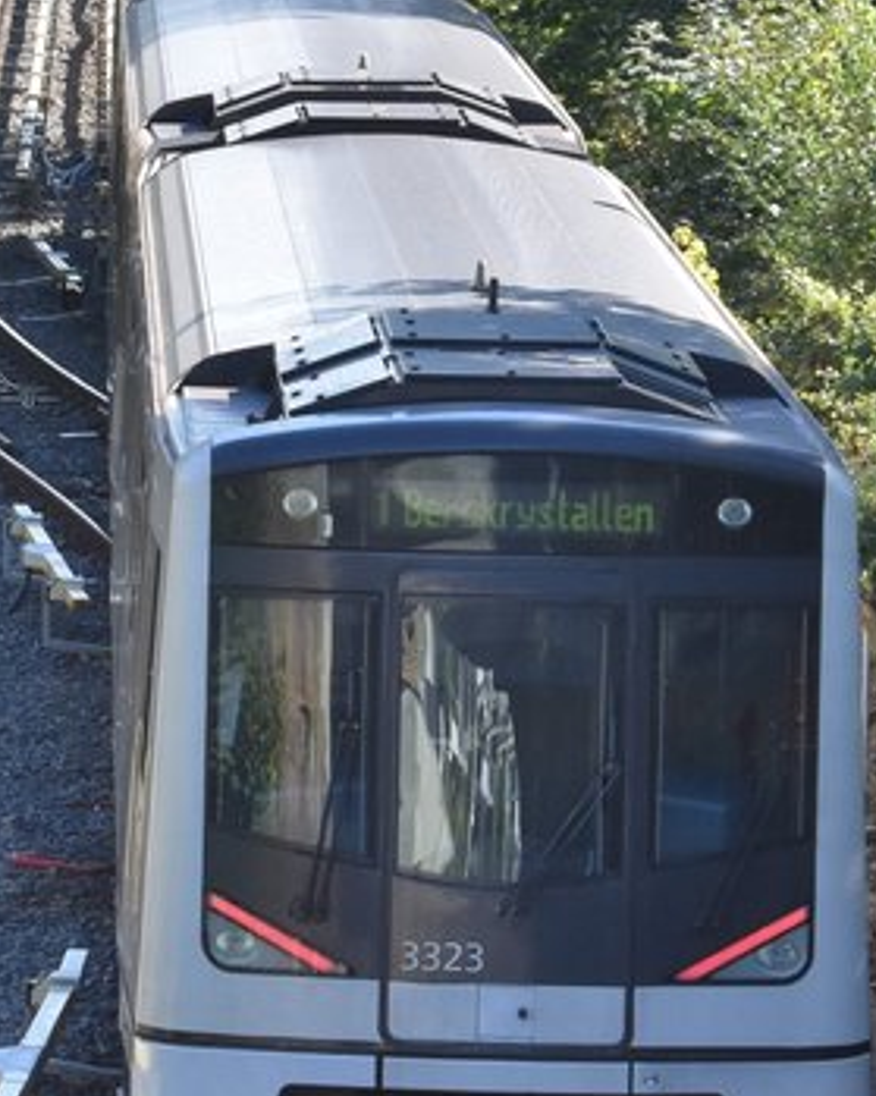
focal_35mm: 252
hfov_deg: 6.1
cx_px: 16
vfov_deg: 7.7
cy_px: 474
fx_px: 8170
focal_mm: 52
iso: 720
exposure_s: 1/500
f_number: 8
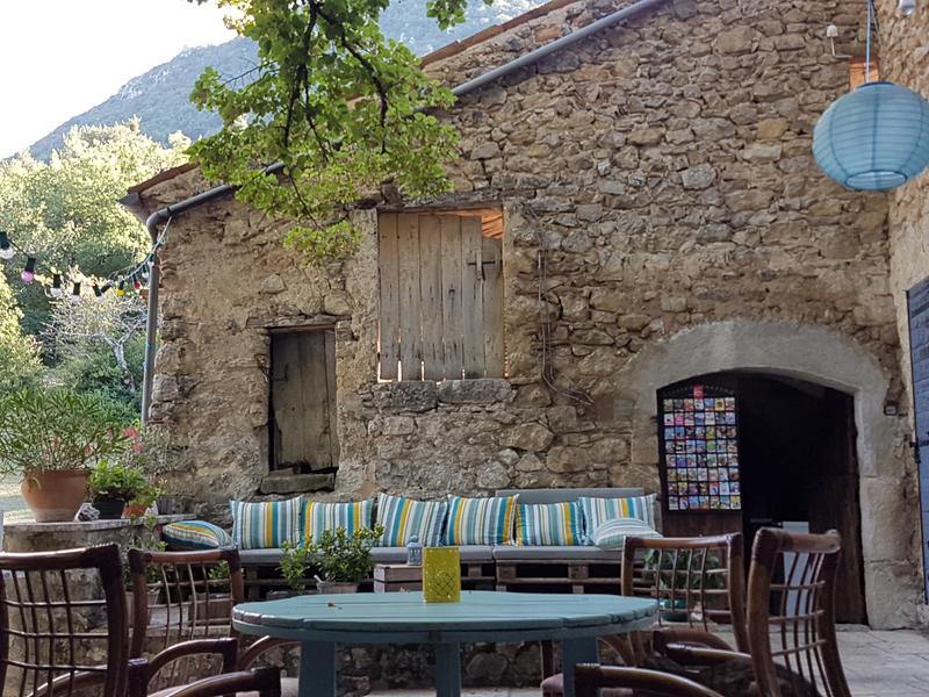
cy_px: 348
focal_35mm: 26
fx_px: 698
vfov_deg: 53.1
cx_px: 464
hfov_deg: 67.3
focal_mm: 4.2
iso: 40
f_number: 1.7
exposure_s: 1/127
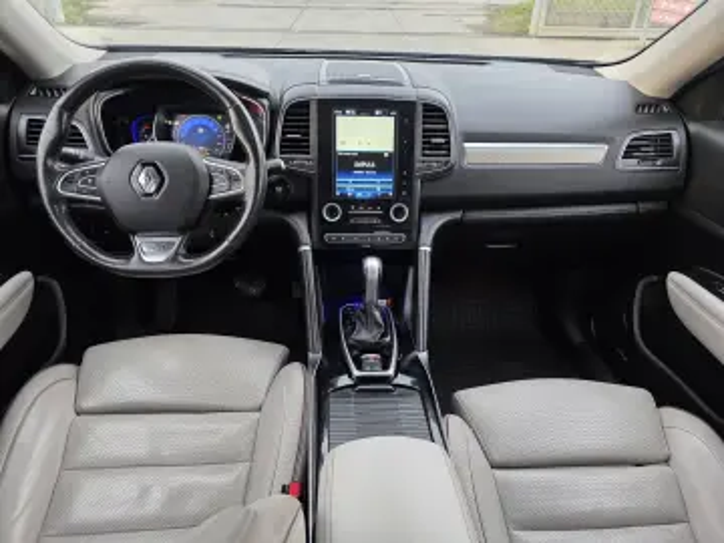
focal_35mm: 23
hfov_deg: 73.9
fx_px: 481
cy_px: 272
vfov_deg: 58.9
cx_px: 362
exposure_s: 1/61.3
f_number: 1.7
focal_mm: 6.3
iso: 64
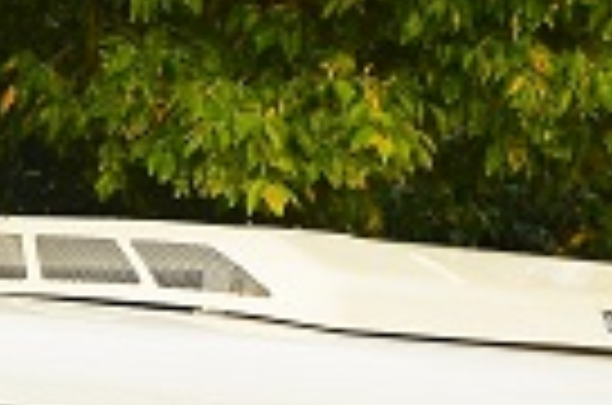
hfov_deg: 2.3
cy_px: 374
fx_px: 15366
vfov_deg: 1.5
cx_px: -94
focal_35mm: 906
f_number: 5.3
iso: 320
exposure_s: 1/400
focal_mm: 80
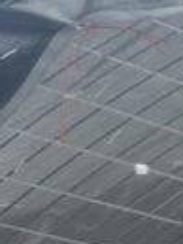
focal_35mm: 413
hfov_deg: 3.6
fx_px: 2906
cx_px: 58
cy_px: 963
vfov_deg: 4.4
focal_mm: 6
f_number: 2.4
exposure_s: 1/60
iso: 40
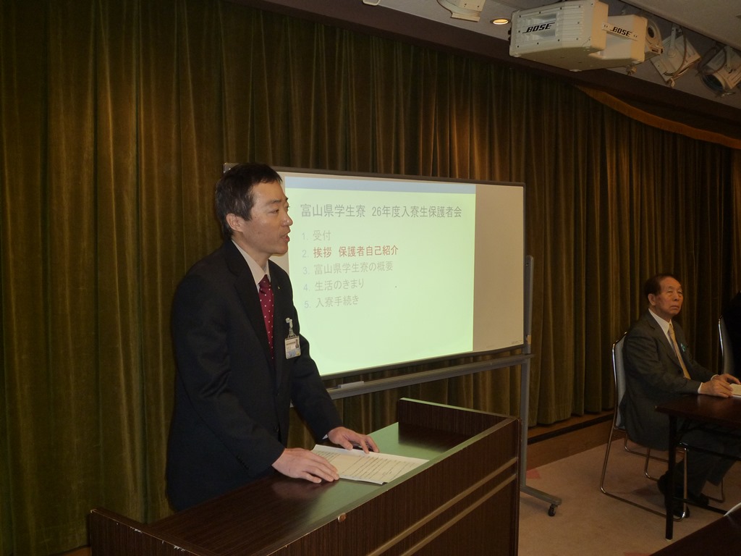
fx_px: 706
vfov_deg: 42.9
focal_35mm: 33
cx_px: 370
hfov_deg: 55.4
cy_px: 278
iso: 200
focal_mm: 5.8
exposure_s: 1/30
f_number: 3.6
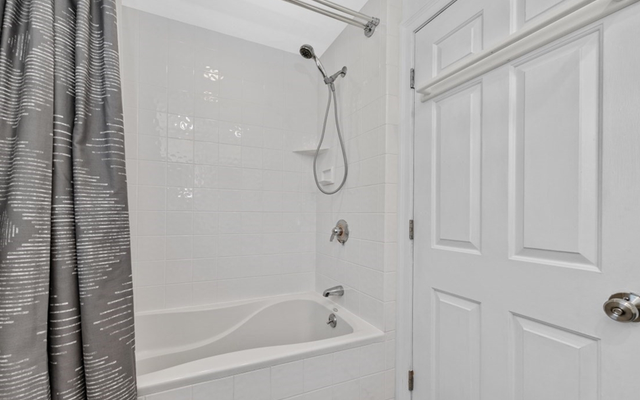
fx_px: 262
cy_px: 211
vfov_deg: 74.7
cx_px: 307
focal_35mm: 15
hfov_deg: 101.4
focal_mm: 14
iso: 400
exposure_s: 1/160
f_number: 5.6
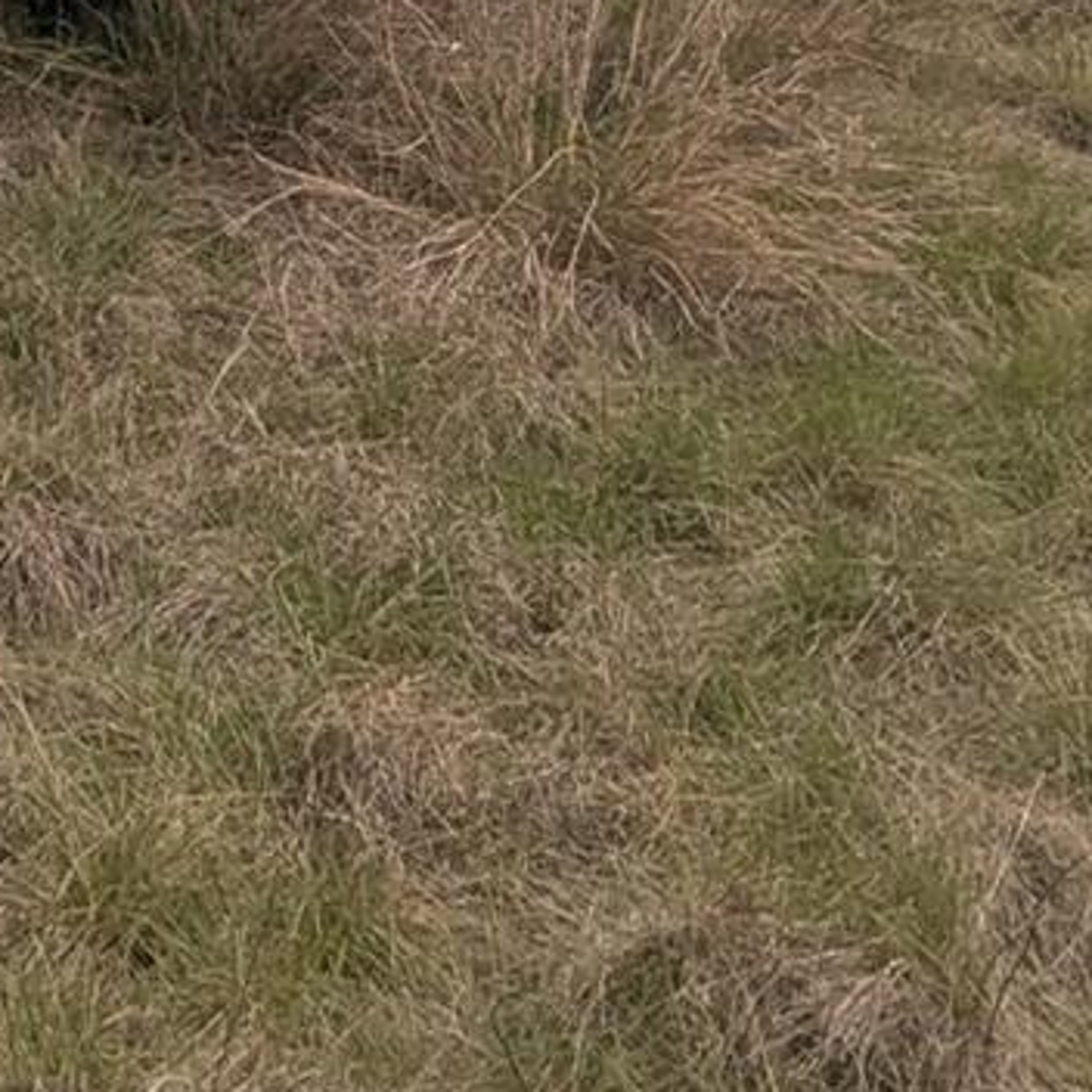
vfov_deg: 18.9
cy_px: -484
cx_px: -406
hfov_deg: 19.2
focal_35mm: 82
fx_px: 2927
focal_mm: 2.35
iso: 54
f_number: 2.2
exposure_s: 1/1976
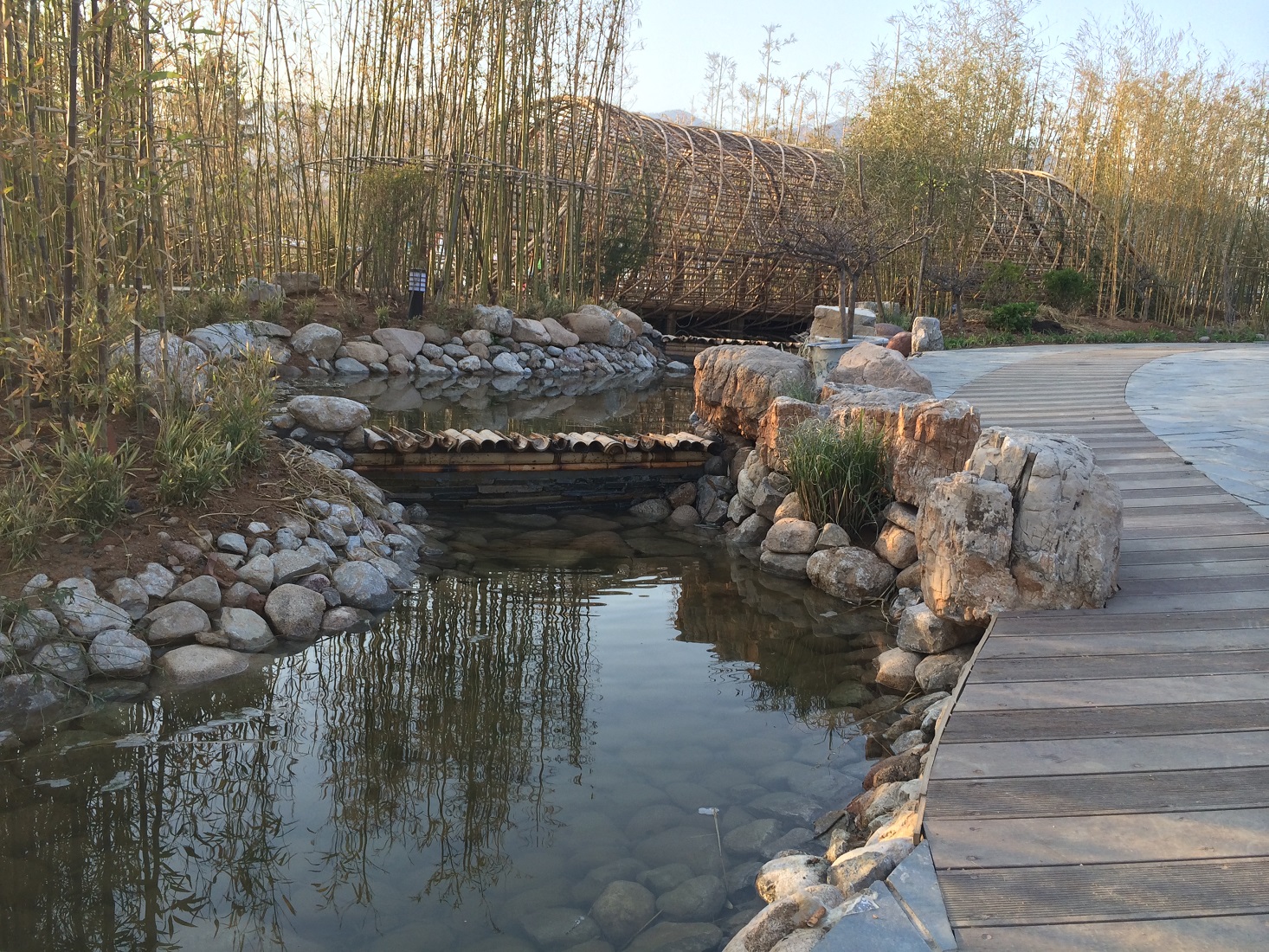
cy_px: 476
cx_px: 634
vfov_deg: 46.8
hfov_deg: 60.0
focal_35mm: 30
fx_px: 1100
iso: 32
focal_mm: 4.12
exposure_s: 1/147
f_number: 2.2
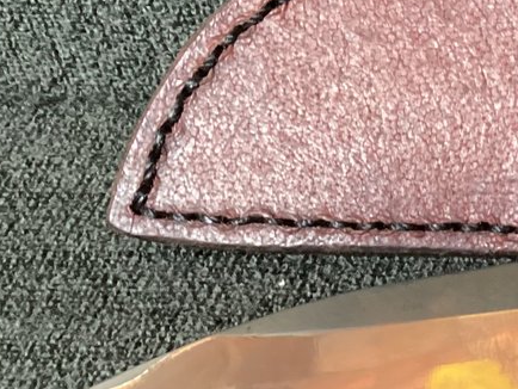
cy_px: 380
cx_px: 829
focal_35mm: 108
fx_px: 1617
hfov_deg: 16.3
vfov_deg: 13.5
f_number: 2.4
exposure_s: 1/30
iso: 500
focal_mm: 3.3
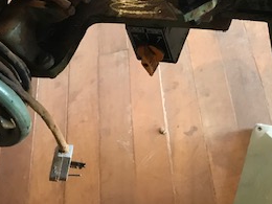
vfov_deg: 20.5
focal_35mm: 69
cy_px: -10
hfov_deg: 27.7
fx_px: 542
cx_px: 213
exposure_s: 1/15
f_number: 1.8
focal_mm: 3.99
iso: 80
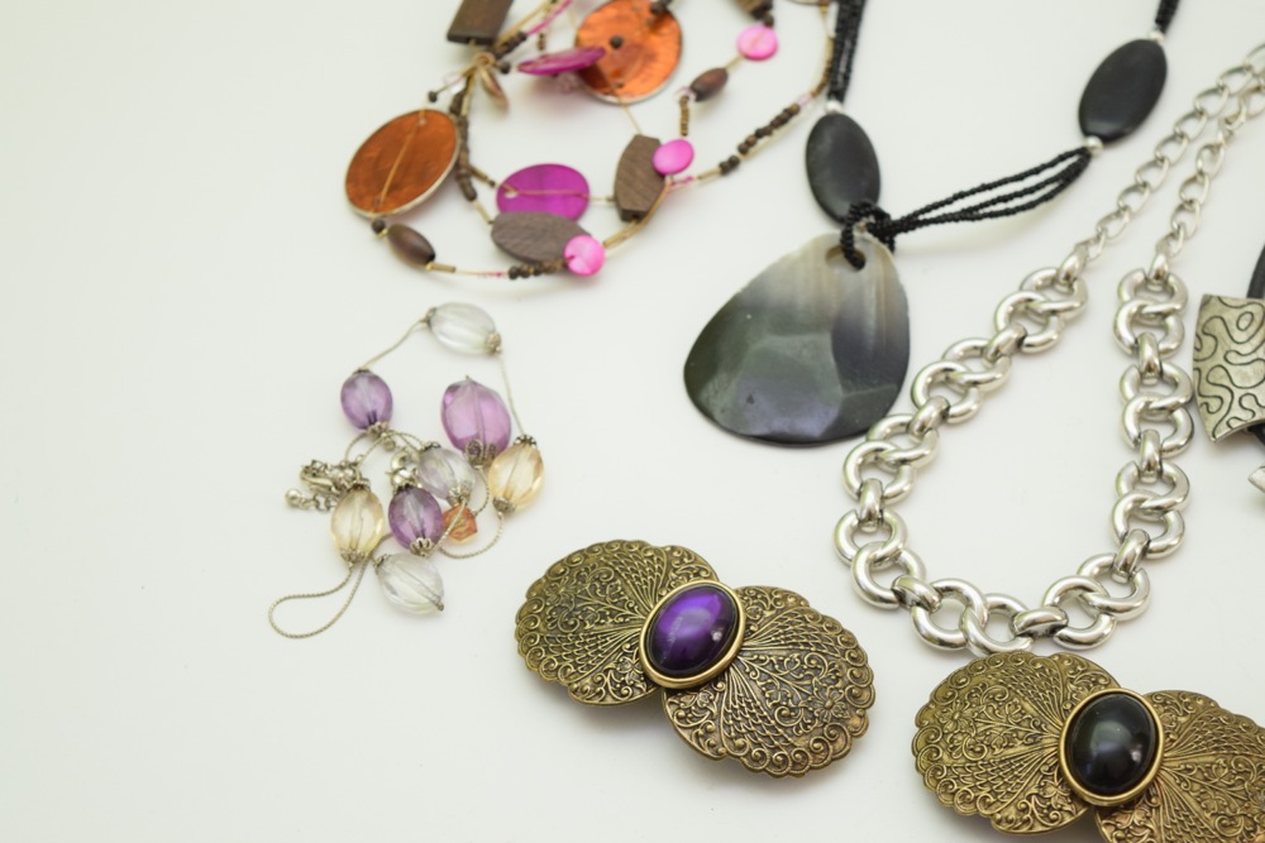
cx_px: 632
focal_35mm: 82
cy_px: 422
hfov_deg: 24.6
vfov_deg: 16.6
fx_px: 2899
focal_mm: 55
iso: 800
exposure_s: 1/125
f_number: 5.6
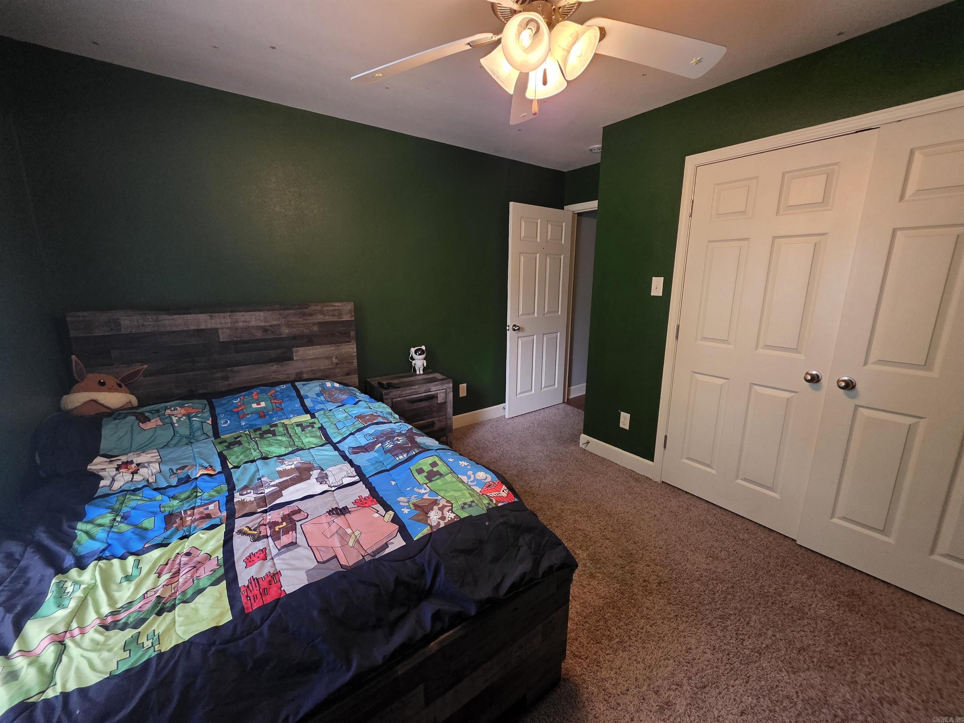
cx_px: 482
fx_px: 362
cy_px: 362
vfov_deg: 89.9
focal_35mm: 13
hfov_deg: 106.2
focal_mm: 2.2
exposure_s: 1/60
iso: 1000
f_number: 1.9
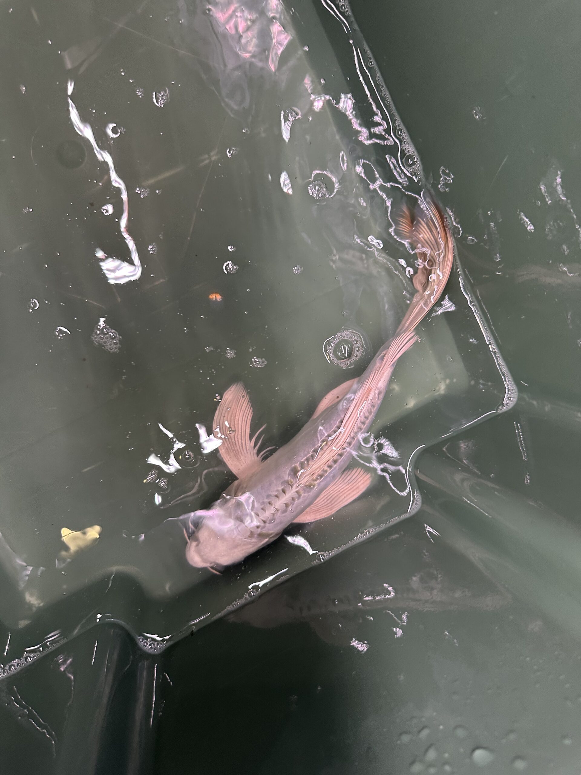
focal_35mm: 24
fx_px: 537
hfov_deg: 56.8
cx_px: 290
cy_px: 388
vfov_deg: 71.6
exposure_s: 1/94
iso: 250
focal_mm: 6.86
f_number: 1.78
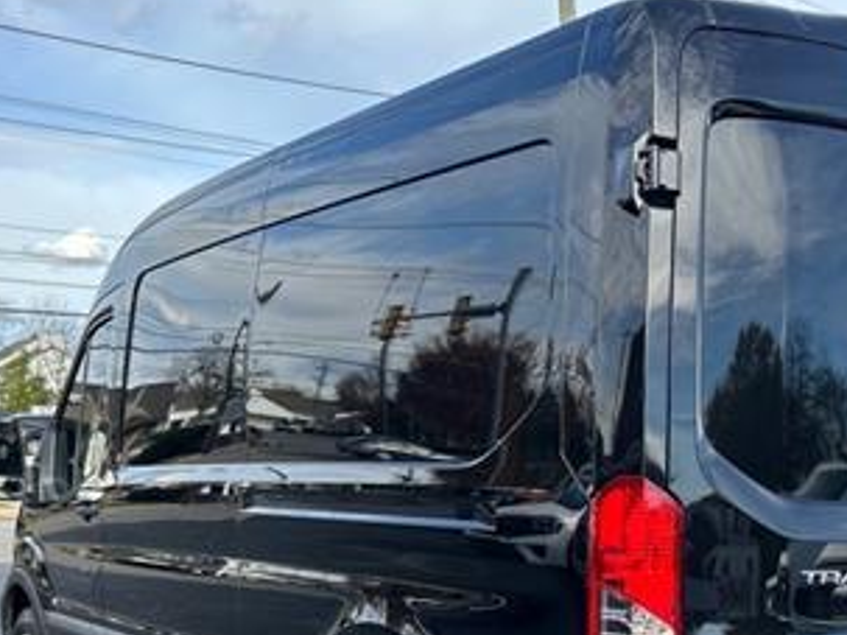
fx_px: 1345
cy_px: 501
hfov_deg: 33.8
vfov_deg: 26.1
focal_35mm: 55
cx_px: 693
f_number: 1.5
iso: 50
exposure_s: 1/924
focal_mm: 5.7
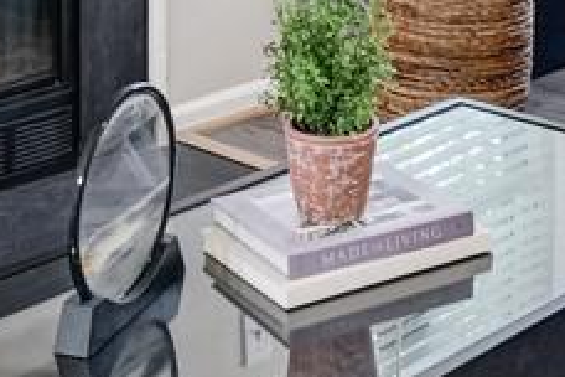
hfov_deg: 20.1
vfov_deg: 11.8
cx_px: 409
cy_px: -439
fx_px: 1585
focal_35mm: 101
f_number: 8
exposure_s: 1/20
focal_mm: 16
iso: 1250
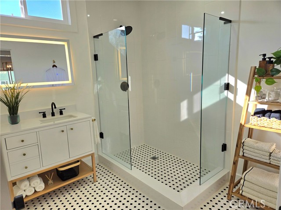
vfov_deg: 58.9
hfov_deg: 73.9
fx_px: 187
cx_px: 140
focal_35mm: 23
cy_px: 105
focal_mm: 5.4
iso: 25
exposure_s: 1/435
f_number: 1.8
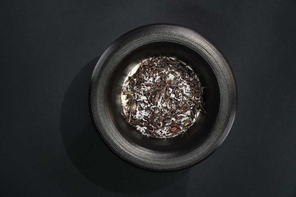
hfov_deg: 28.8
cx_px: 148
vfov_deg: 19.5
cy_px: 98
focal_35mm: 70
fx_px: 576
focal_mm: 70
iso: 5000
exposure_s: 1/100
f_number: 7.1
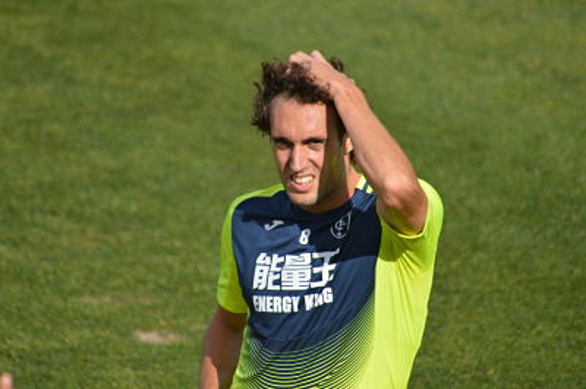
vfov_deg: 3.0
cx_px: 293
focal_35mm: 450
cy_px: 194
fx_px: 7319
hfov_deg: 4.6
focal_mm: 300
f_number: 5.6
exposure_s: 1/2000
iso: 360
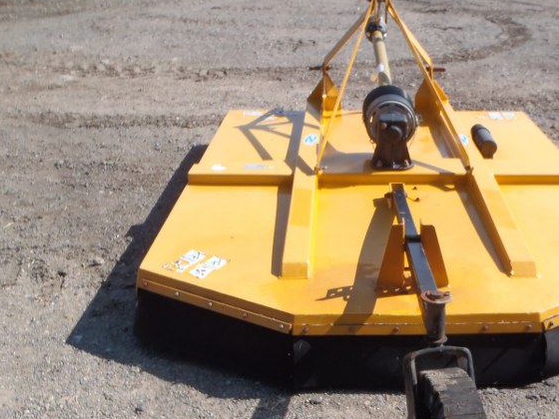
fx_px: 646
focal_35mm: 40
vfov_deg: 35.7
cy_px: 274
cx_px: 389
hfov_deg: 45.8
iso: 80
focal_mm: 5
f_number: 4.5
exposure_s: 1/500
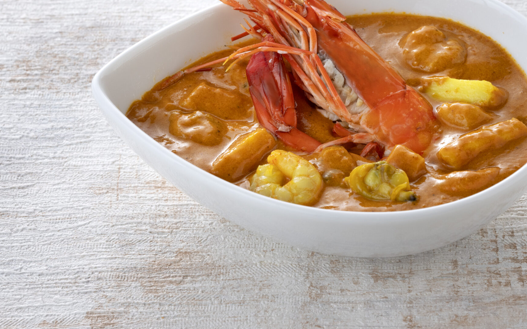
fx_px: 2599
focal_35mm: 181
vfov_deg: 7.2
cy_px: 102
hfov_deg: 11.6
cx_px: 350
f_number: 16
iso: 400
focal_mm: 120
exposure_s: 1/200
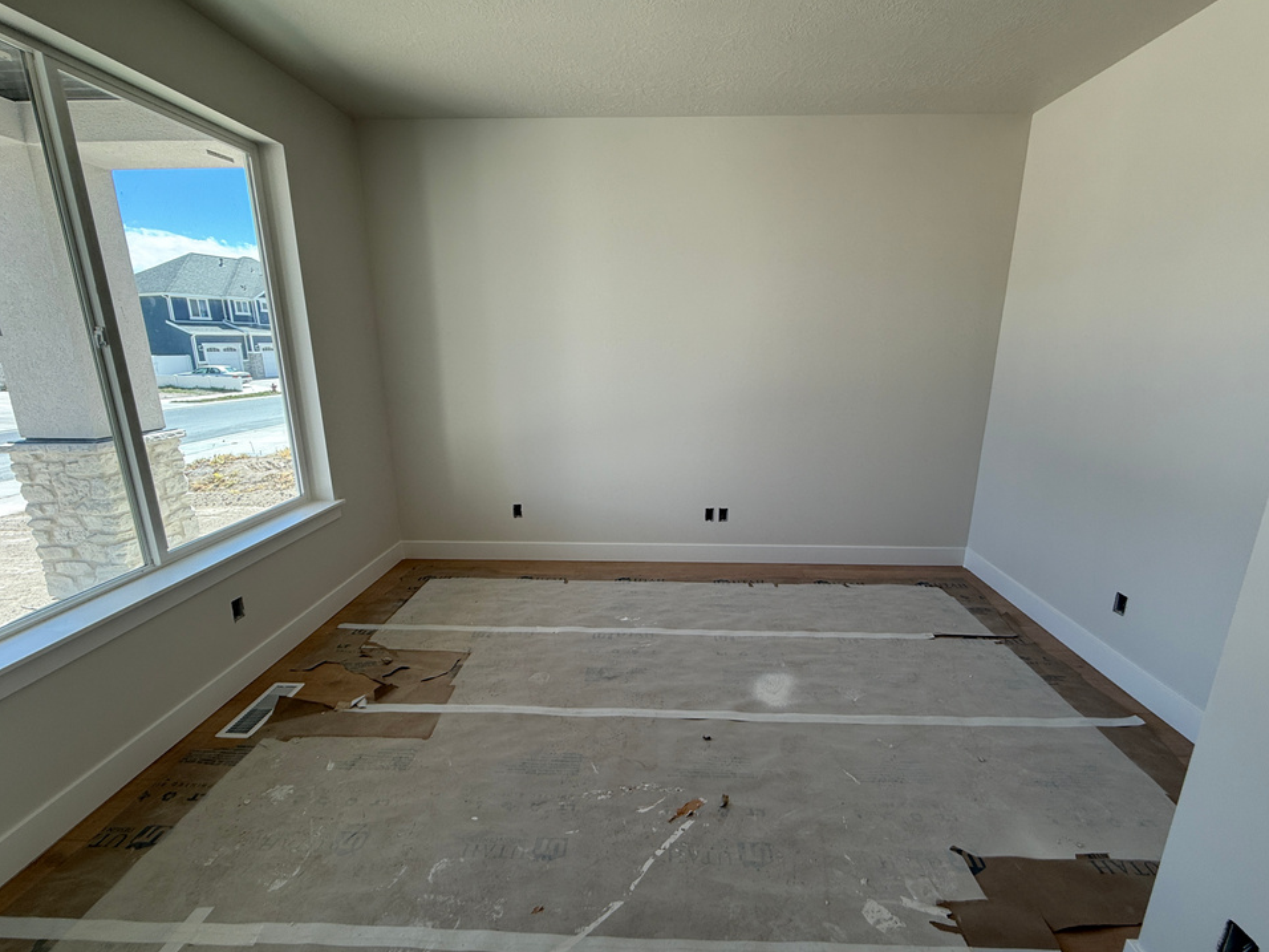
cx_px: 656
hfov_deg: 98.1
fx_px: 550
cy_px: 477
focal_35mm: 15
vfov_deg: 81.7
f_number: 2.2
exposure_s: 1/129
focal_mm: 2.22
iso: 50
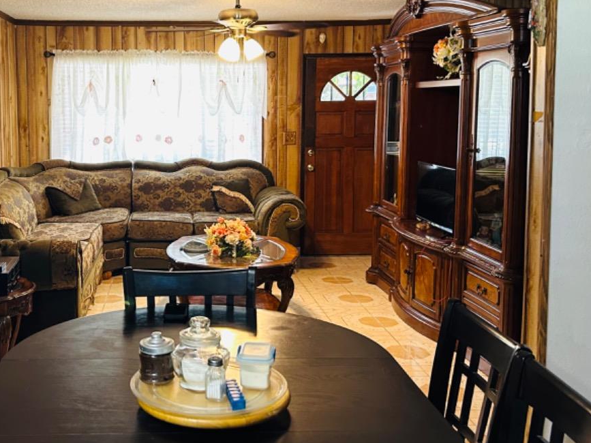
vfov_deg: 32.1
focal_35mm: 45
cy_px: 174
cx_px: 170
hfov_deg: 41.2
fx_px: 768
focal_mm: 5.7
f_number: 1.5
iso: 160
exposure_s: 1/60
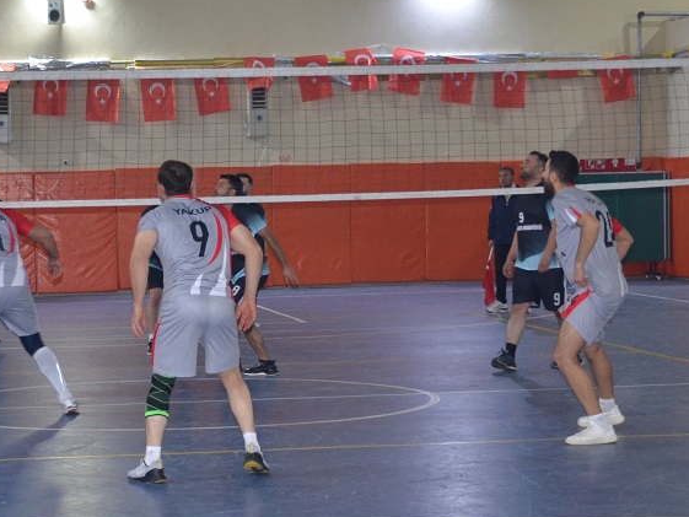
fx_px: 1991
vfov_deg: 14.8
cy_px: 258
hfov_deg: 19.5
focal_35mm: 100
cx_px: 201
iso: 800
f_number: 3.8
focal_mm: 26
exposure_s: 1/60
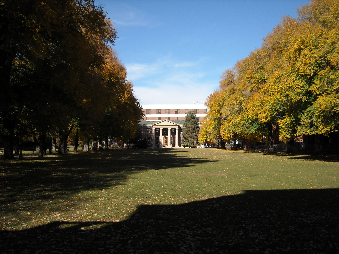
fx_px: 431
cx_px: 170
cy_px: 127
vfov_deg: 32.9
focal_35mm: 44
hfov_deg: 42.9
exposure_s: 1/296
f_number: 6.1
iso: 64
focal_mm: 7.1
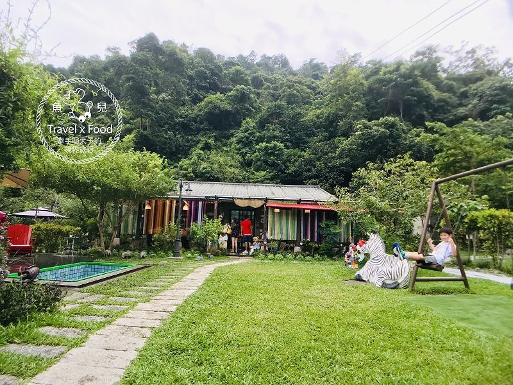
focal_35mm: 28
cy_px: 192
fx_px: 415
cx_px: 256
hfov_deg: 63.4
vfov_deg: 49.7
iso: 20
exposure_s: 1/260
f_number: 1.8
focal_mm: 3.99
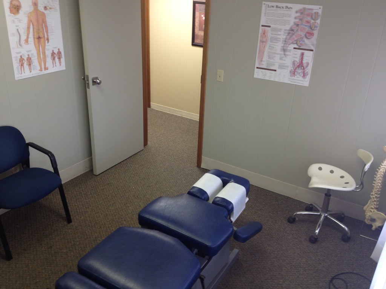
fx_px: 390
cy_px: 144
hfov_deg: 52.6
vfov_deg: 40.7
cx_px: 193
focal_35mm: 35
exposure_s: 1/24
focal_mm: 4.28
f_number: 2.4
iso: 50
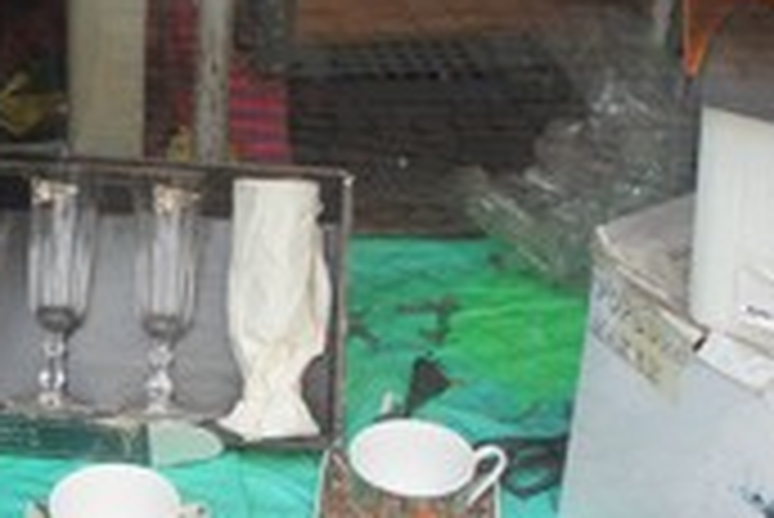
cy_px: 275
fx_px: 1549
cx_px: 112
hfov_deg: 27.3
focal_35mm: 72
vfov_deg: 19.0
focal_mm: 18
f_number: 4.5
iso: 500
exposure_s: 1/125
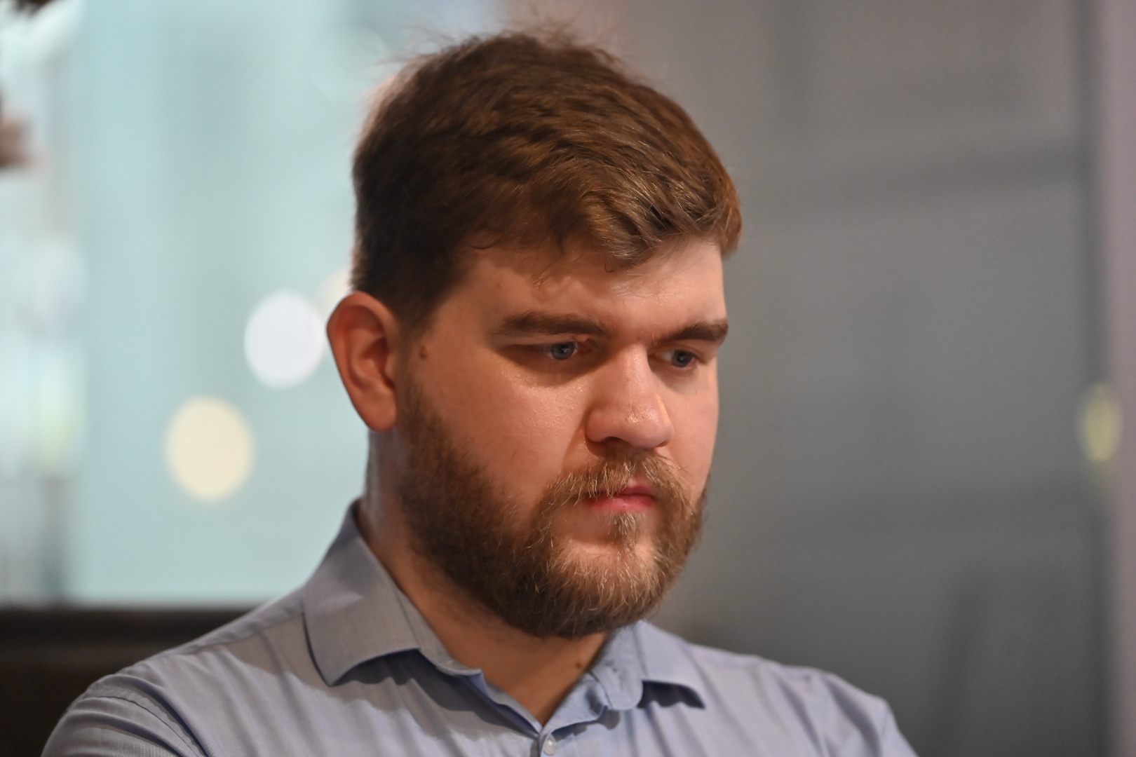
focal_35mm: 160
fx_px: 5048
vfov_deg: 8.6
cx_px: 568
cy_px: 378
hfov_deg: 12.8
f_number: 2.8
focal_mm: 160
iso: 2800
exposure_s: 1/400
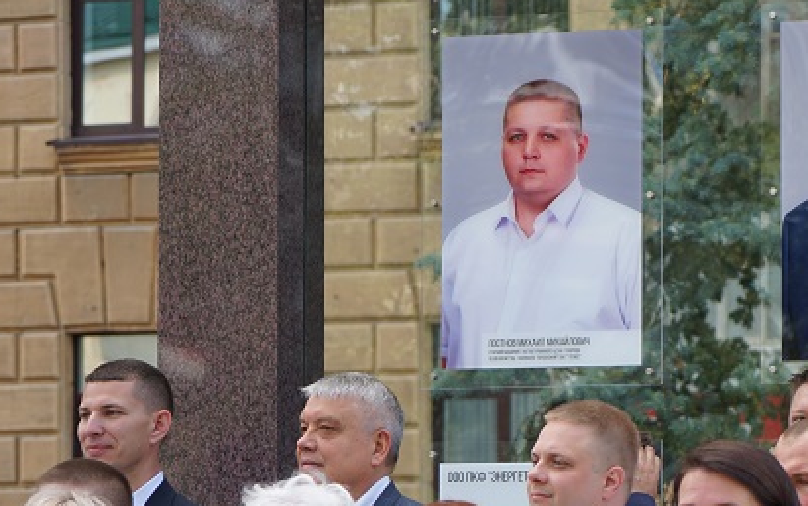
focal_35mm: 139
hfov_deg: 14.9
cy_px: 483
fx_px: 3061
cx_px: 686
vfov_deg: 9.4
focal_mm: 70
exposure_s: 1/200
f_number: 4.5
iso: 100
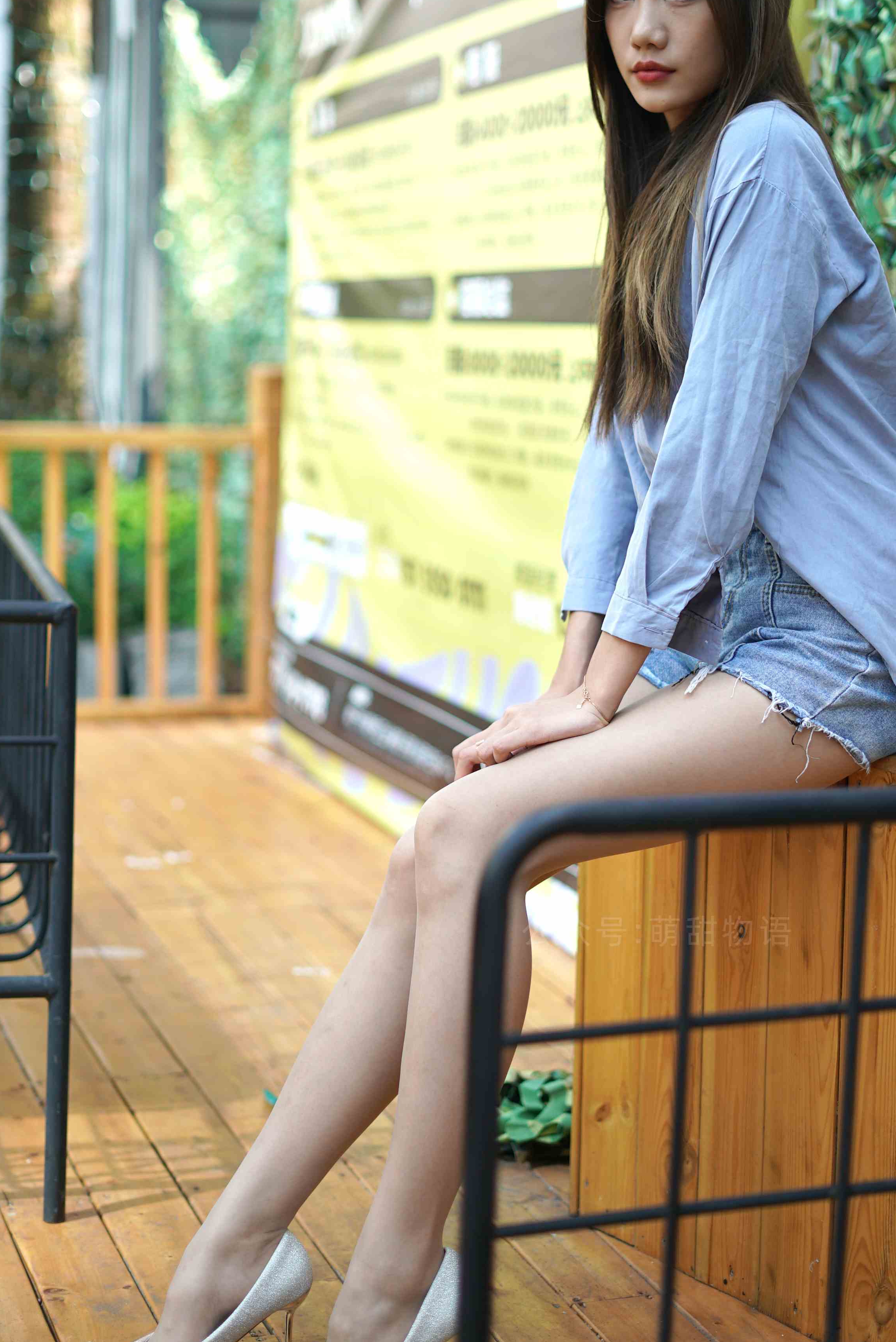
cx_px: 479
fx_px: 2311
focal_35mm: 62
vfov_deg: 32.3
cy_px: 608
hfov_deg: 21.9
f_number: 2
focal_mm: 50
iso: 200
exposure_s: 1/800
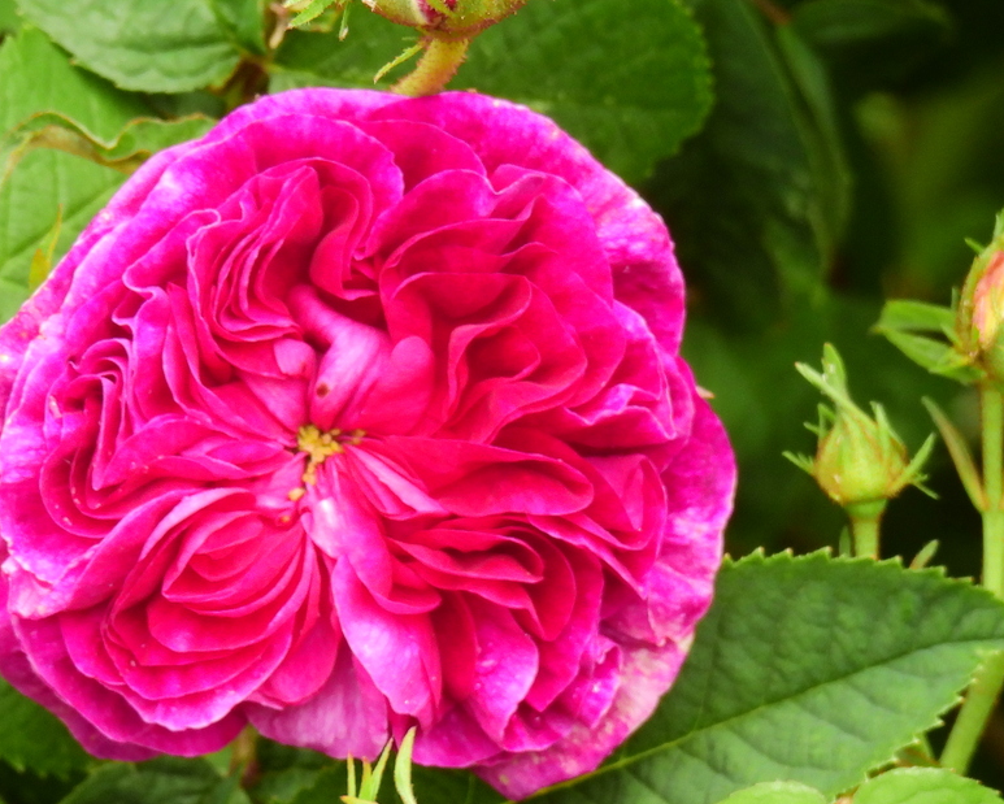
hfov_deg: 2.7
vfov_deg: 2.1
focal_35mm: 727
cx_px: 366
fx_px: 21611
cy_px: 523
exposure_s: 1/250
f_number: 5
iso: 250
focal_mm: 80.3
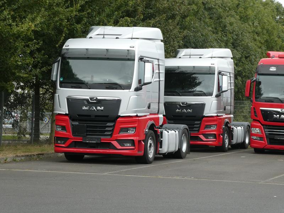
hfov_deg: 17.1
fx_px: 943
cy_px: 106
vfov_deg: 12.9
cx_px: 142
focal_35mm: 115
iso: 250
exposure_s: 1/80
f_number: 5.1
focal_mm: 20.6
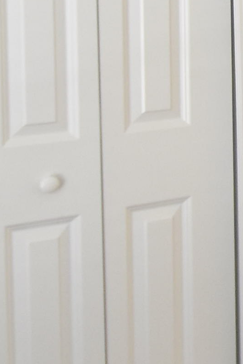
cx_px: 797
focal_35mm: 113
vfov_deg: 17.6
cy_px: -24
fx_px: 1144
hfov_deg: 9.0
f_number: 3.5
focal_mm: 10
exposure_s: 1/30
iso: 800
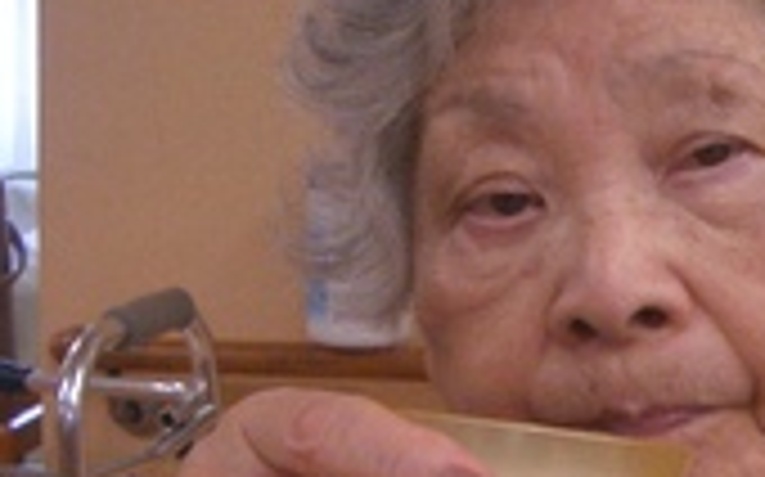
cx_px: 756
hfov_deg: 19.3
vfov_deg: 12.4
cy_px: 378
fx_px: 2188
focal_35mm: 105
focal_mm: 5.8
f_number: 2.6
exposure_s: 1/50
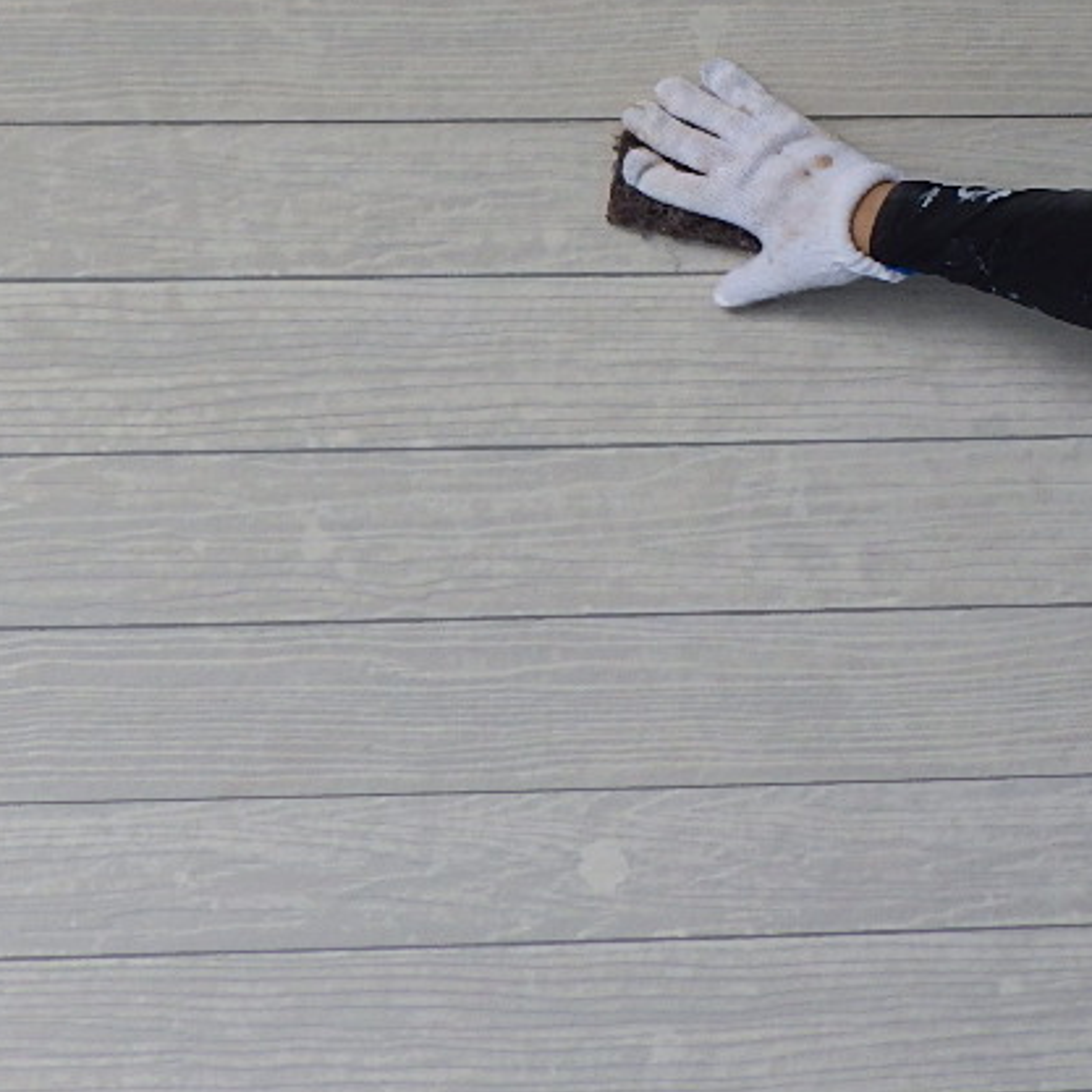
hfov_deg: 22.7
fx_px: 2712
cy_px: -34
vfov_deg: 21.8
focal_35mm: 76
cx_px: 741
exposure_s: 1/100
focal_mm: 5
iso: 125
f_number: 3.5
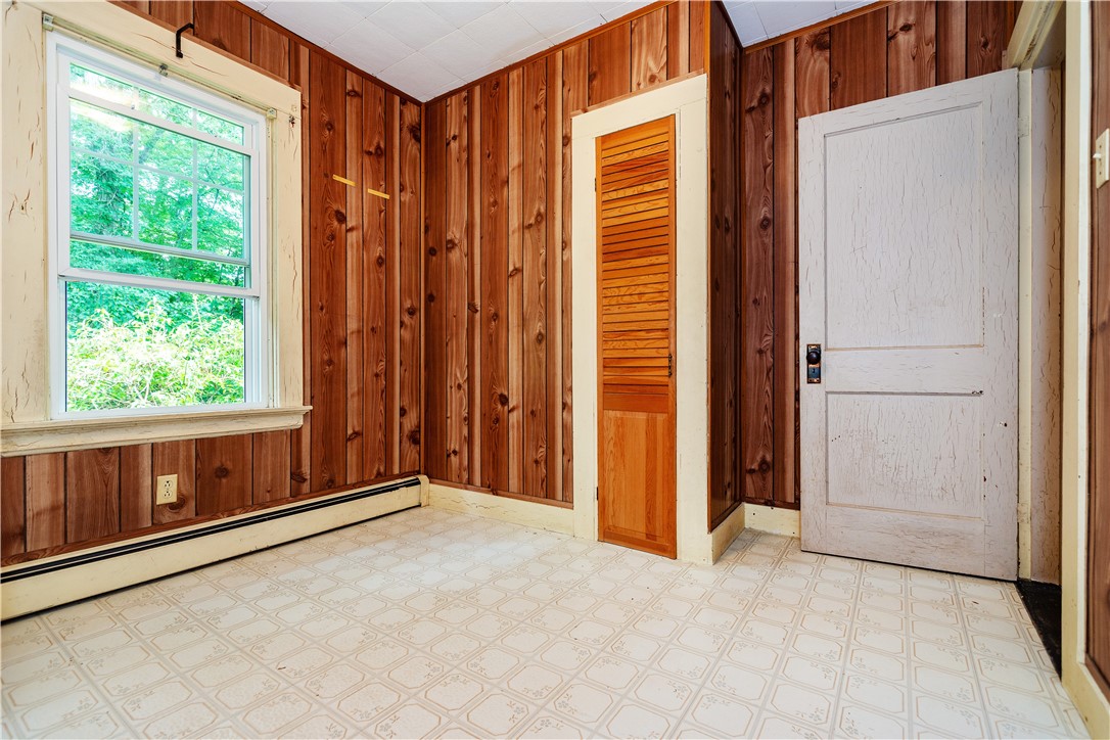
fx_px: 493
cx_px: 555
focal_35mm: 16
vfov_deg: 73.7
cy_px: 370
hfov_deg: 96.7
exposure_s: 1/5
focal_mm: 16
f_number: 6.3
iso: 320
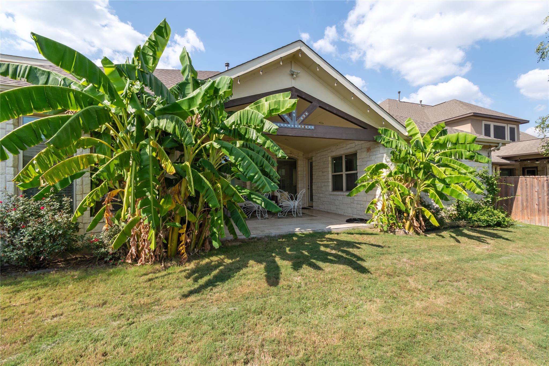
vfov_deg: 77.3
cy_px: 183
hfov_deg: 100.4
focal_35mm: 15
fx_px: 229
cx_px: 274
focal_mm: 10
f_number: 11
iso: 100
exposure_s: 1/80
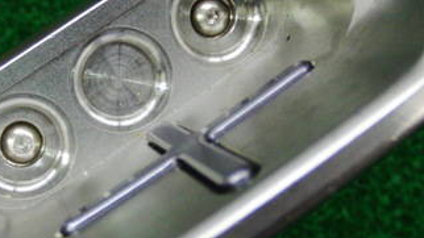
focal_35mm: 80
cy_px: 116
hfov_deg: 26.4
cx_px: 150
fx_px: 899
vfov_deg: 15.1
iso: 400
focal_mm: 6.42
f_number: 3.6
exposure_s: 1/60
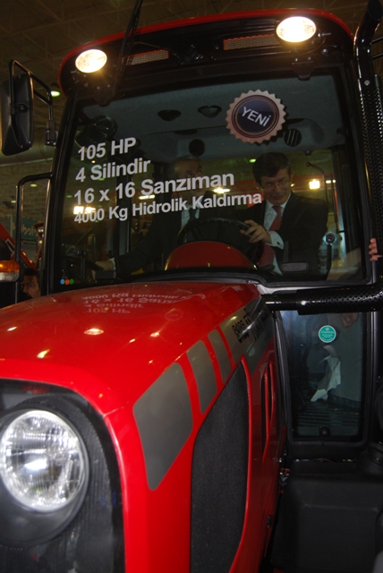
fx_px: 525
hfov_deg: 40.0
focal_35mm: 33
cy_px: 286
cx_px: 192
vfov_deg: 57.2
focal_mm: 22
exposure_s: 1/60
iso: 200
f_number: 3.8
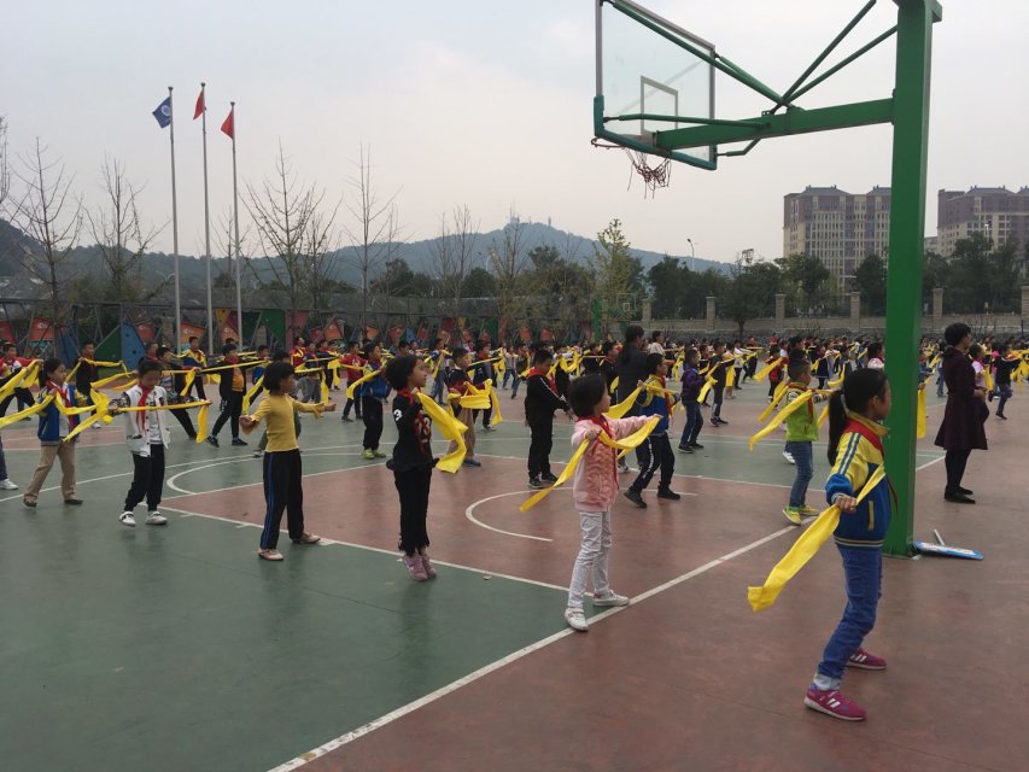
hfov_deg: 61.7
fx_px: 862
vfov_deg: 48.2
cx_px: 514
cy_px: 386
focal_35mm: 29
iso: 25
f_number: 2.2
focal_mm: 4.15
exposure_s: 1/1350
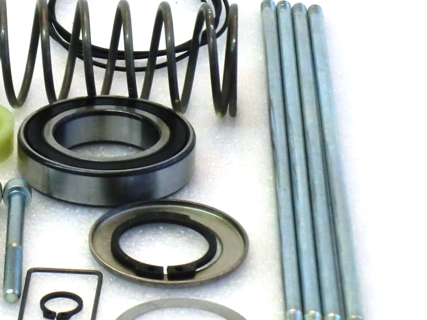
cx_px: 81
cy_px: 187
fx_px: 2271
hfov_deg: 10.7
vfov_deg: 8.1
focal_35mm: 184
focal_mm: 15.81
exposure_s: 1/80
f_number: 5.4
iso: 400
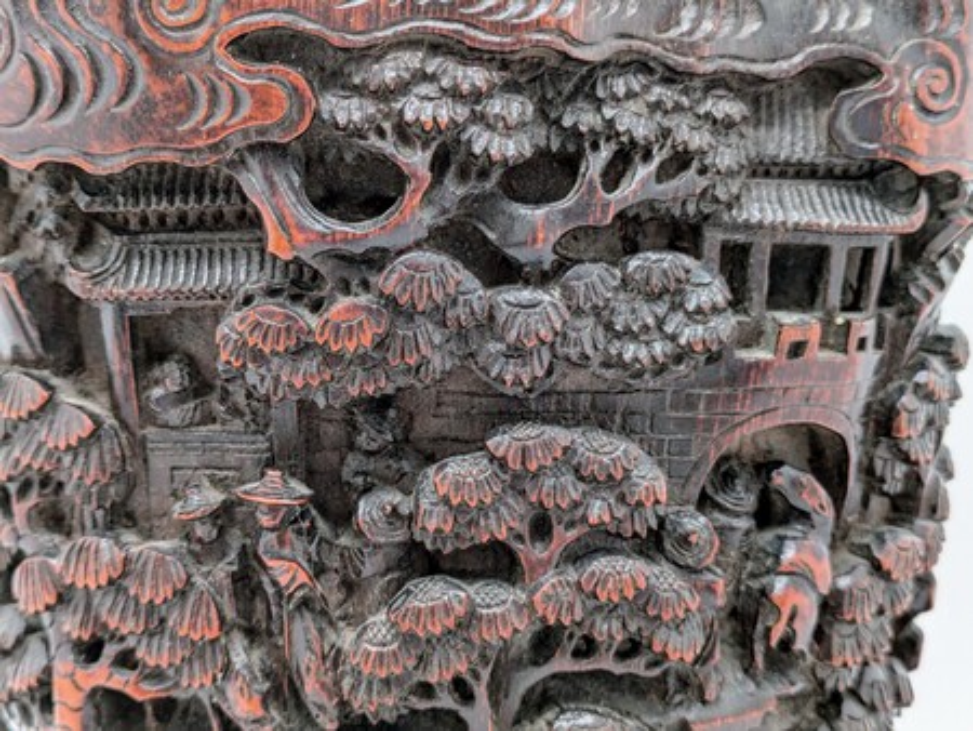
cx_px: 486
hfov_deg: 37.5
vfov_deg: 28.6
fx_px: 1434
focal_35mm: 51
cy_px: 366
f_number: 1.89
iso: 62
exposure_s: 1/161
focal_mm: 5.43
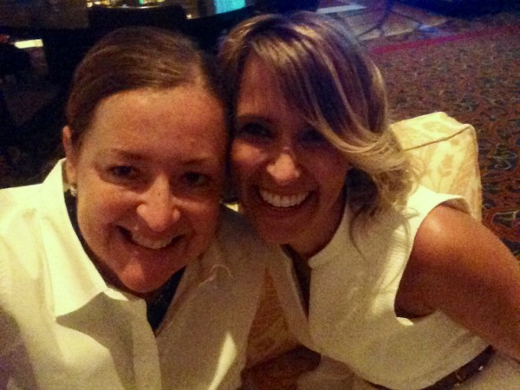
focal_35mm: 35
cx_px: 260
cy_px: 195
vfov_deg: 40.7
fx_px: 526
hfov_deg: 52.6
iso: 1000
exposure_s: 1/15
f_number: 2.4
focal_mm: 2.18
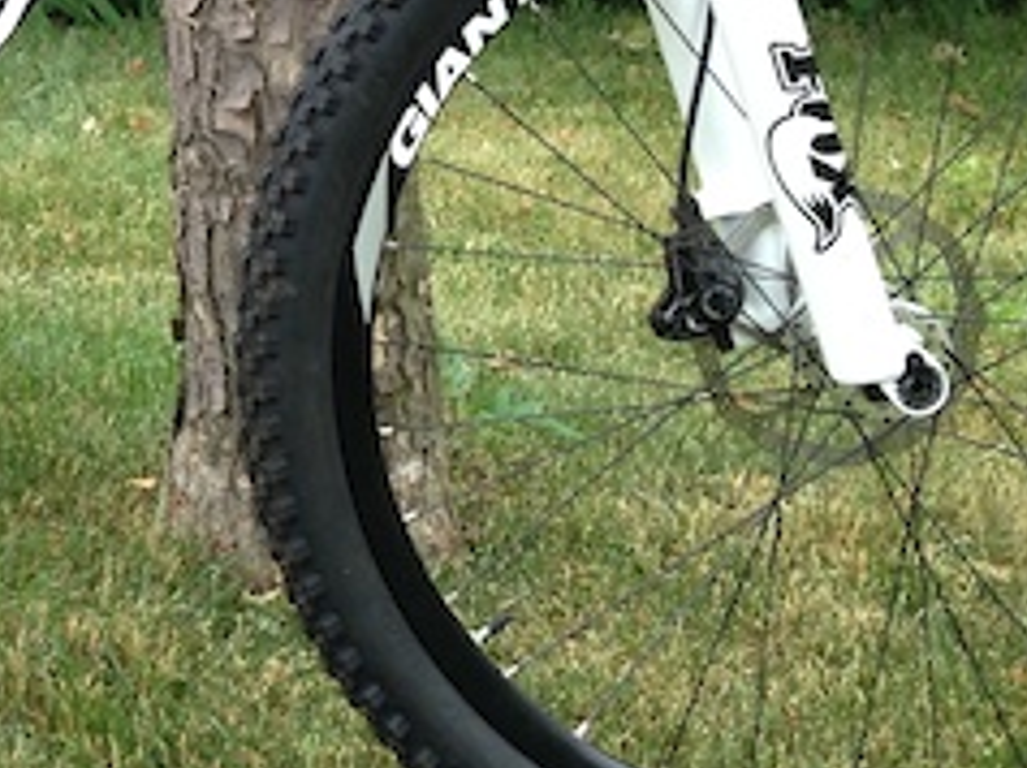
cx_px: -168
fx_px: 3290
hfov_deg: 17.0
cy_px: -95
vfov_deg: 13.0
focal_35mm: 111
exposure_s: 1/143
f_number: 2.4
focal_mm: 4.12
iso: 50
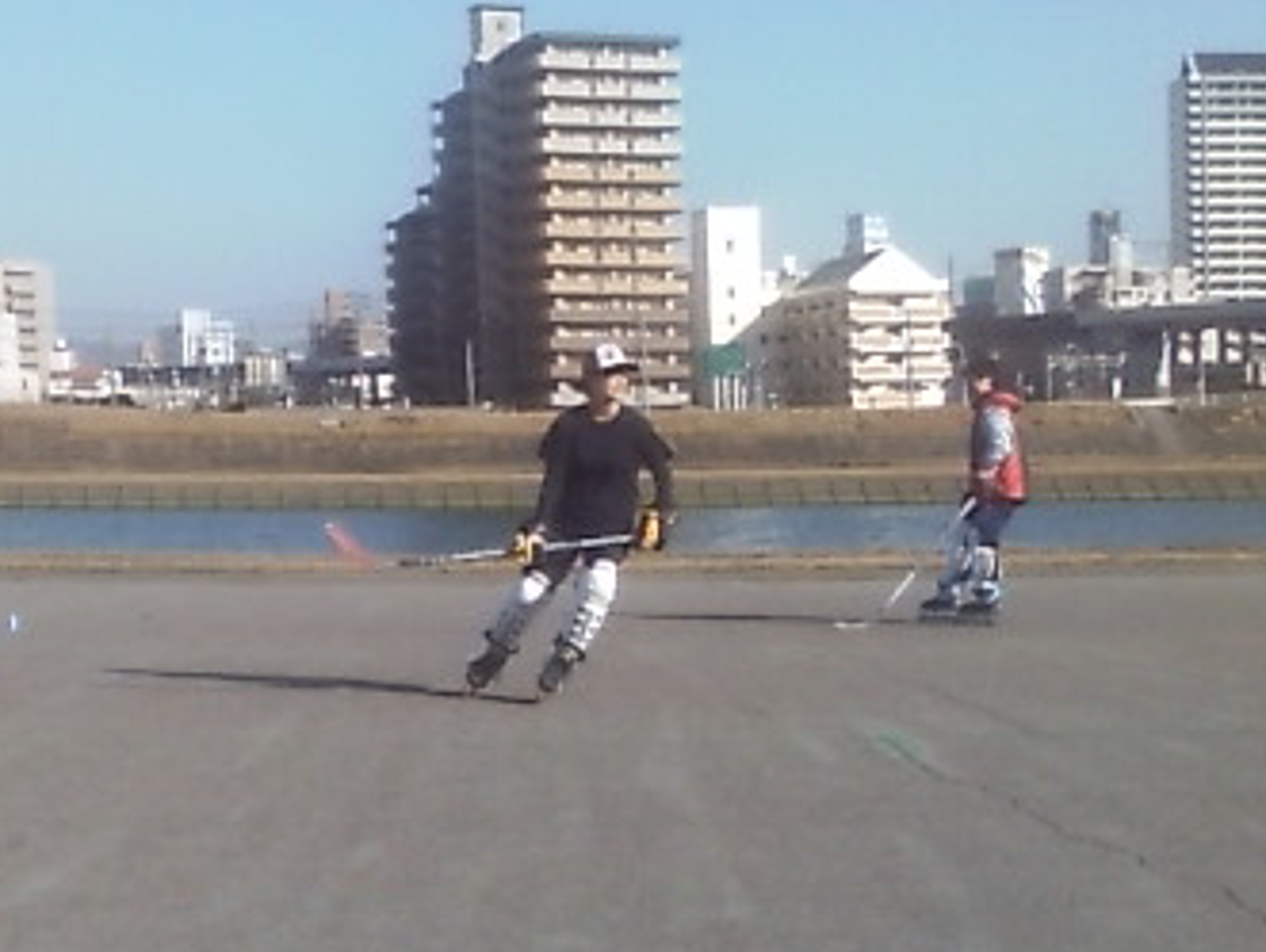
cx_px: 436
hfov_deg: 34.0
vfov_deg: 25.8
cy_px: 730
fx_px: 2050
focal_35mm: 56
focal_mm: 3.73
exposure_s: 1/714
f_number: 3.5
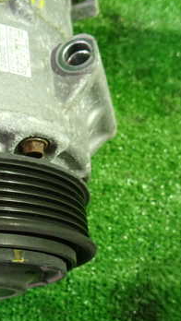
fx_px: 401
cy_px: 194
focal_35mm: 47
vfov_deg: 43.5
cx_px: -16
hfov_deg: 23.9
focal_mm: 4.5
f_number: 2
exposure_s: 1/30
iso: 640
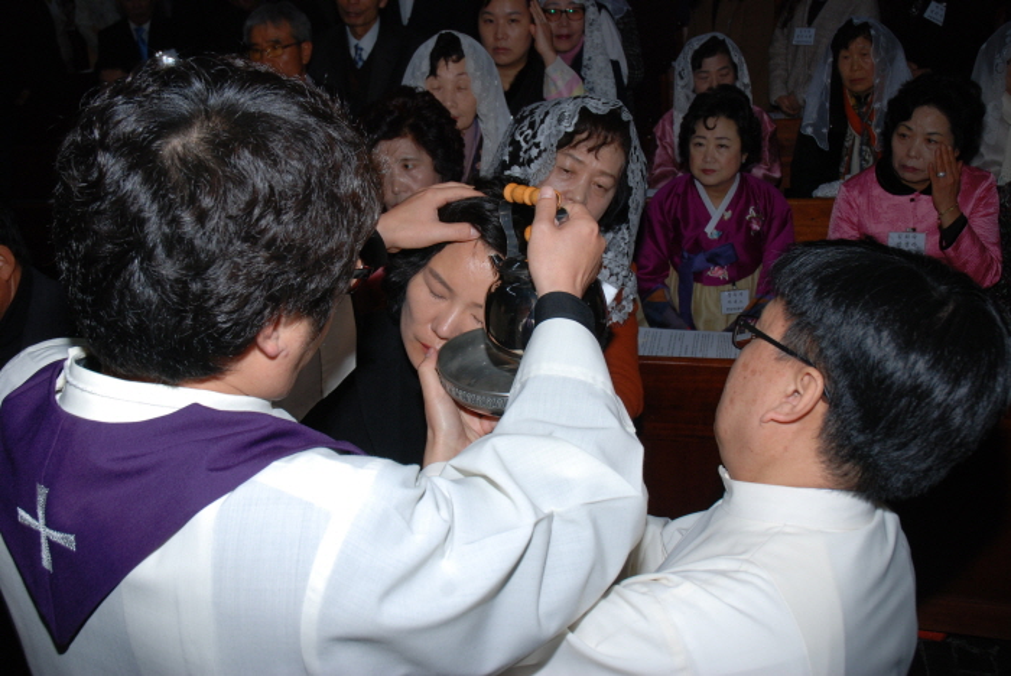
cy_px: 338
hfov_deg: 57.2
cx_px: 506
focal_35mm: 33
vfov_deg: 40.0
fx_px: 927
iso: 200
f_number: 8
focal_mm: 22
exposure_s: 1/60
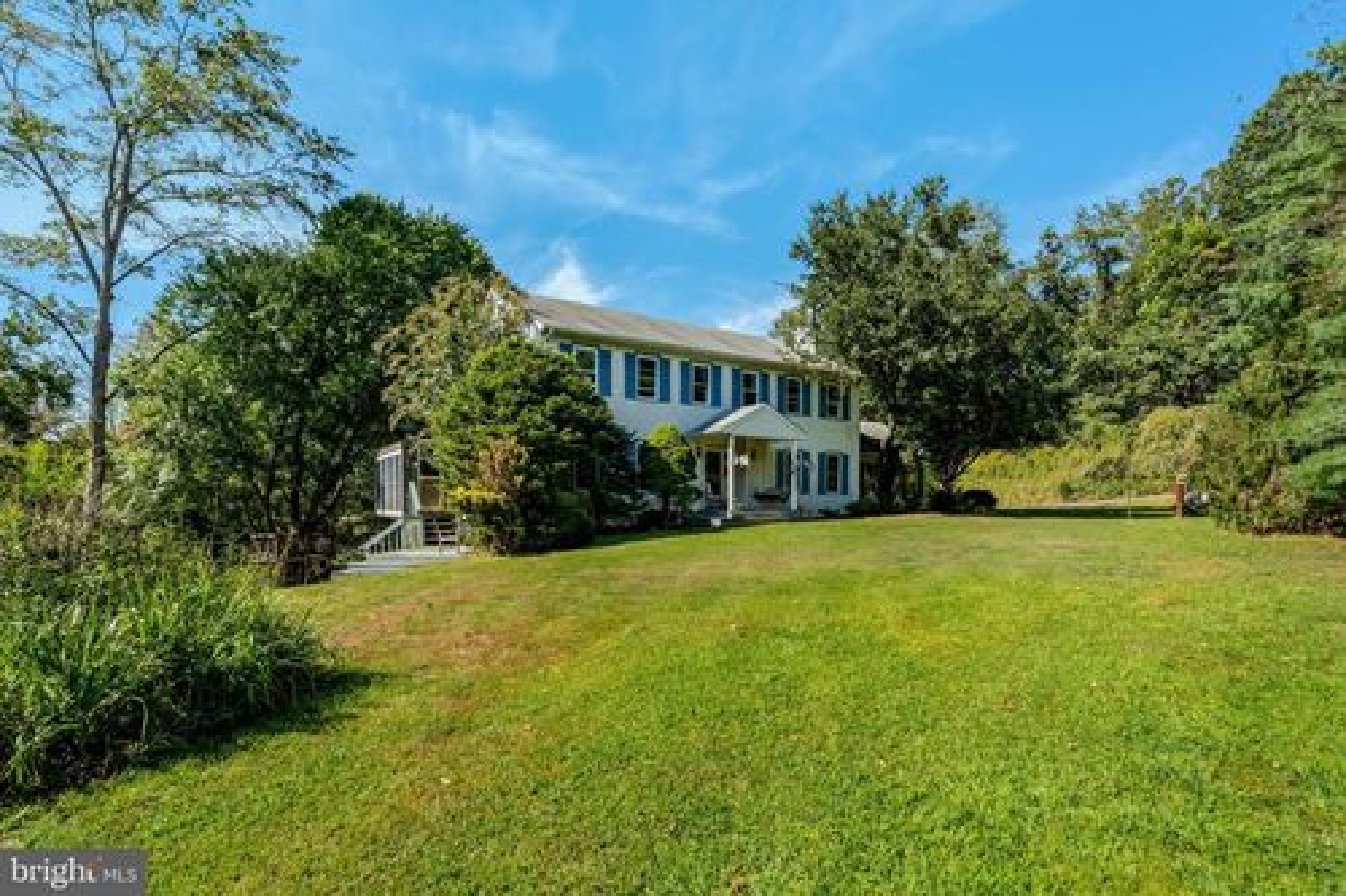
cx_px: 673
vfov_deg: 73.7
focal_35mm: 16
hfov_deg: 96.8
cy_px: 448
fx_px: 598
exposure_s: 1/1250
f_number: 8
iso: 1250
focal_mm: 16
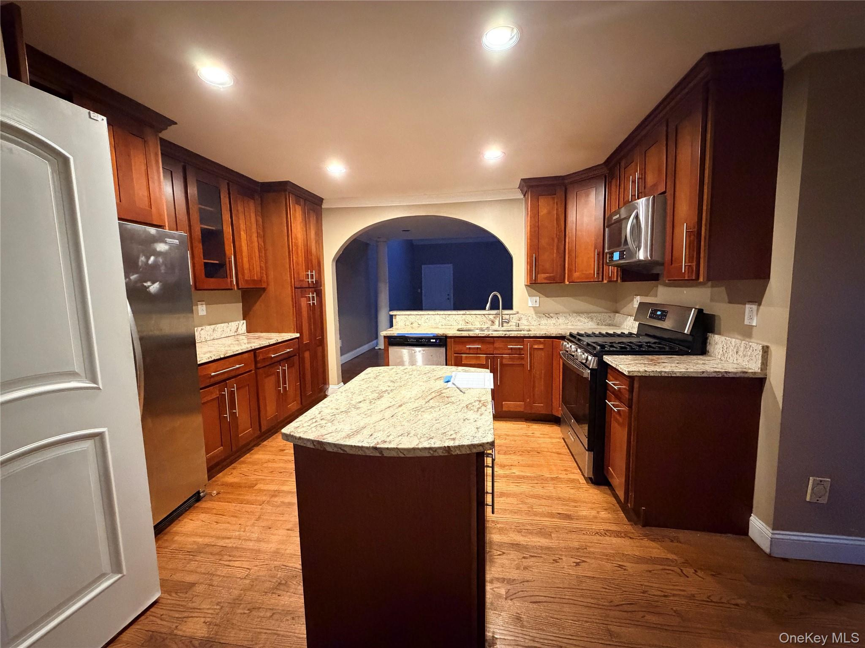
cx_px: 432
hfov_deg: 102.1
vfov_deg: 85.7
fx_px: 350
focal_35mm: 14
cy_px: 324
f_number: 2.2
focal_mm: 2.22
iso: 1250
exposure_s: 1/40
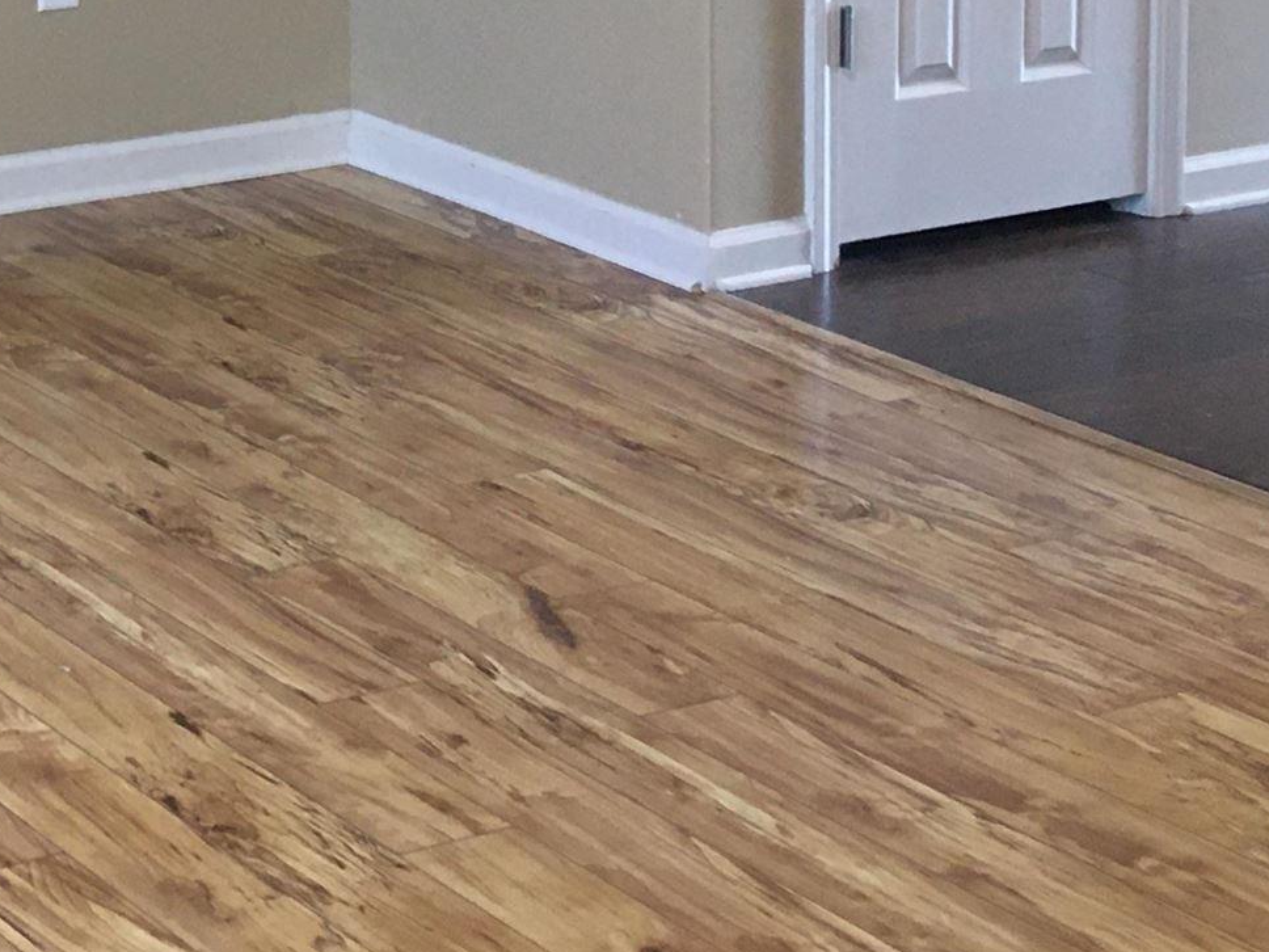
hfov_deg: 19.7
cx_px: -355
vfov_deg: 15.2
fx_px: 3373
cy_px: -363
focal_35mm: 92
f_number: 2.2
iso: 100
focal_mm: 4.15
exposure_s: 1/30
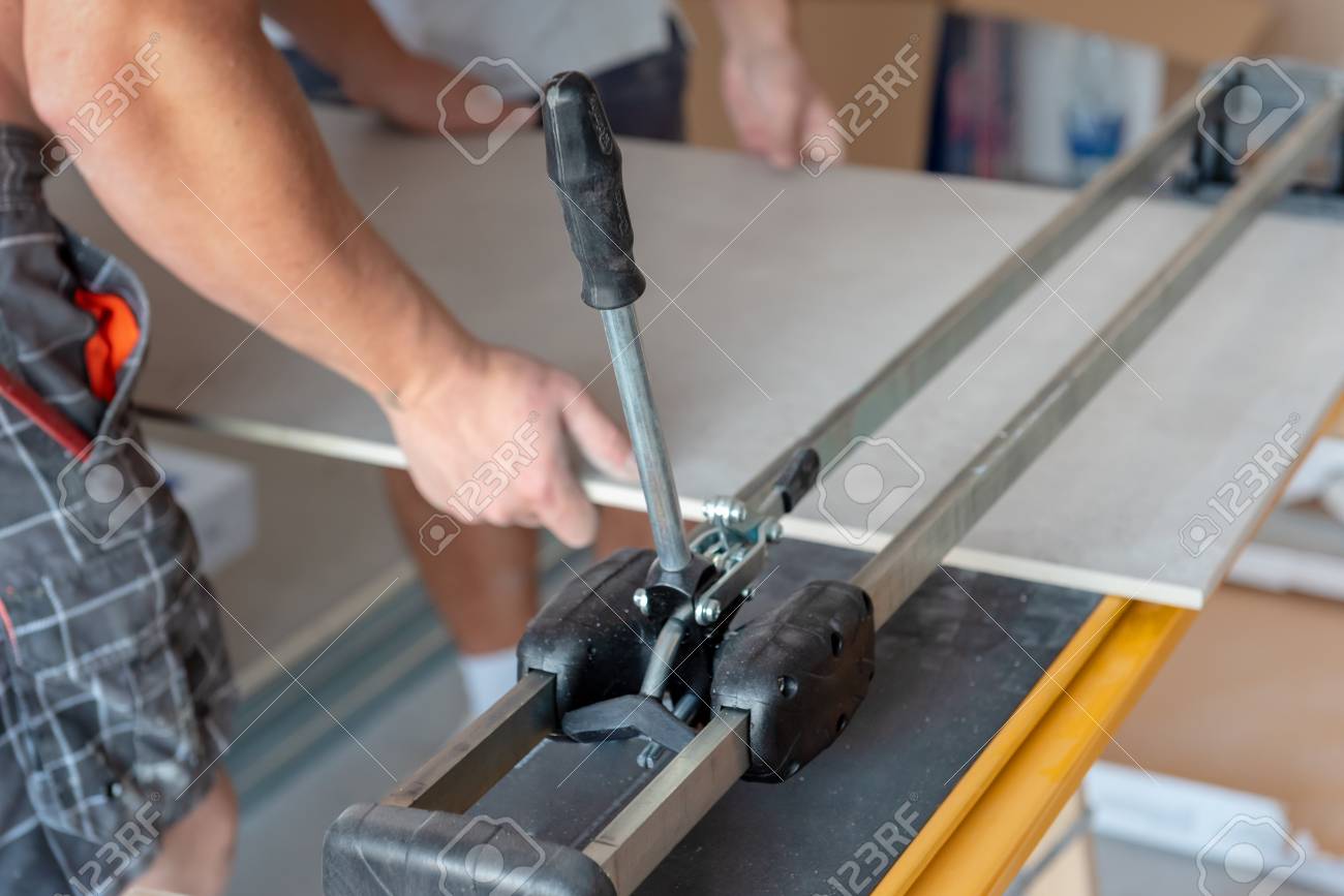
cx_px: 672
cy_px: 448
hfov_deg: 28.8
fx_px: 2613
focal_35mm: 70
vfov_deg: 19.5
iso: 1600
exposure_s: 1/80
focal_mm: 70
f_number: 5.6
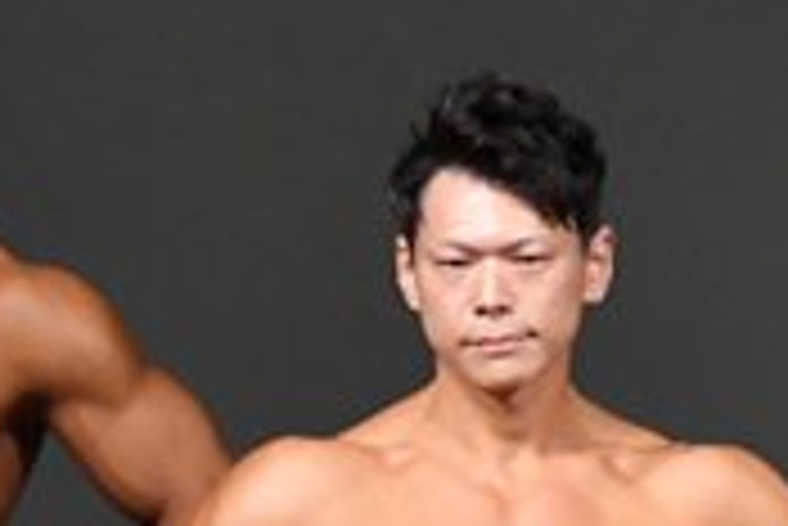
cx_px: 930
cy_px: 1048
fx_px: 33407
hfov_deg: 1.4
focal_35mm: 1525
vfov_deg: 0.9
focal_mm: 230
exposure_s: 1/400
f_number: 5.6
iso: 4000
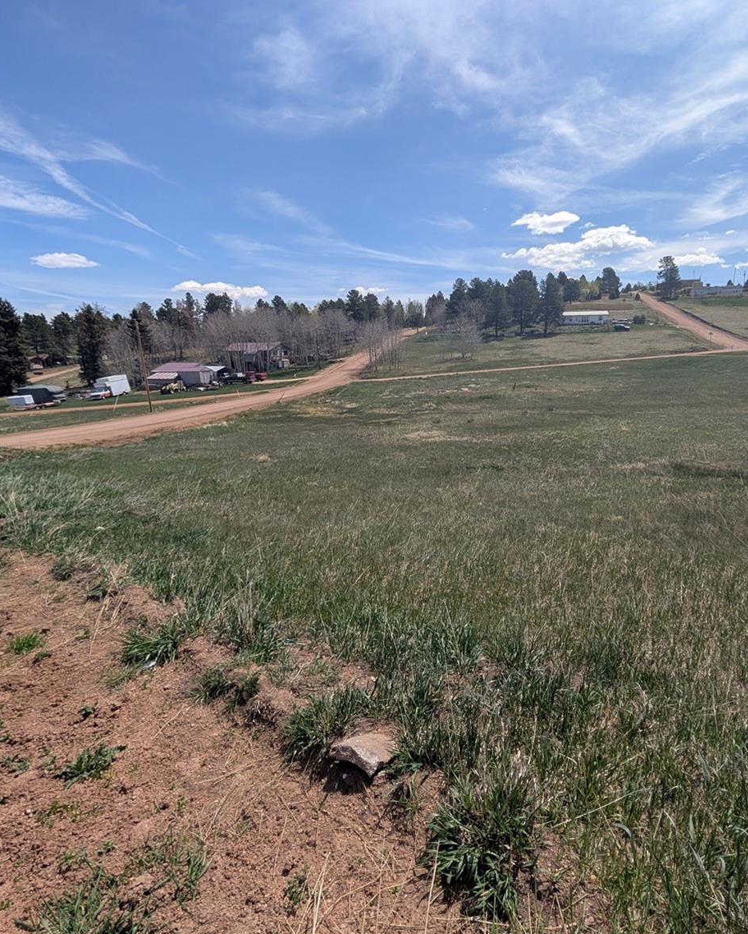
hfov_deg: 79.3
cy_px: 455
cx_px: 455
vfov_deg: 93.1
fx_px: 443
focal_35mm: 16
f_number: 1.7
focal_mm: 2.02
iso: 51
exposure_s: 1/3663
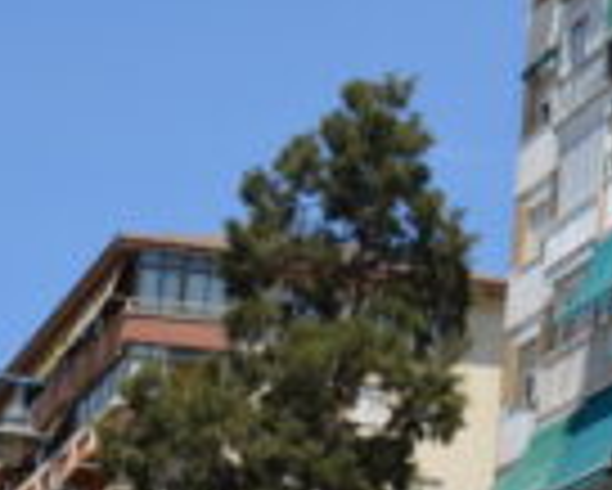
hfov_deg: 11.1
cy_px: 38
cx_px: 1224
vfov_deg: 9.7
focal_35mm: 158
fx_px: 2864
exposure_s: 1/320
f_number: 9
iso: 100
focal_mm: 18
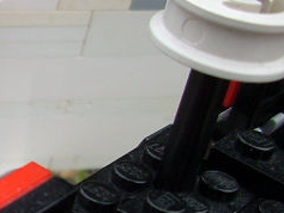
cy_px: 230
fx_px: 1313
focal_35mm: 160
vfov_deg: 9.2
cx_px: -309
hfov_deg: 11.1
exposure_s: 1/62.6
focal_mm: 6.2
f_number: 2.8
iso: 64
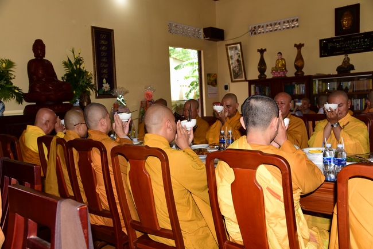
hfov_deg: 60.3
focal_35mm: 31
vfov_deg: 42.4
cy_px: 124
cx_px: 186
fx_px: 321
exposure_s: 1/60
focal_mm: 31
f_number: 5
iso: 200
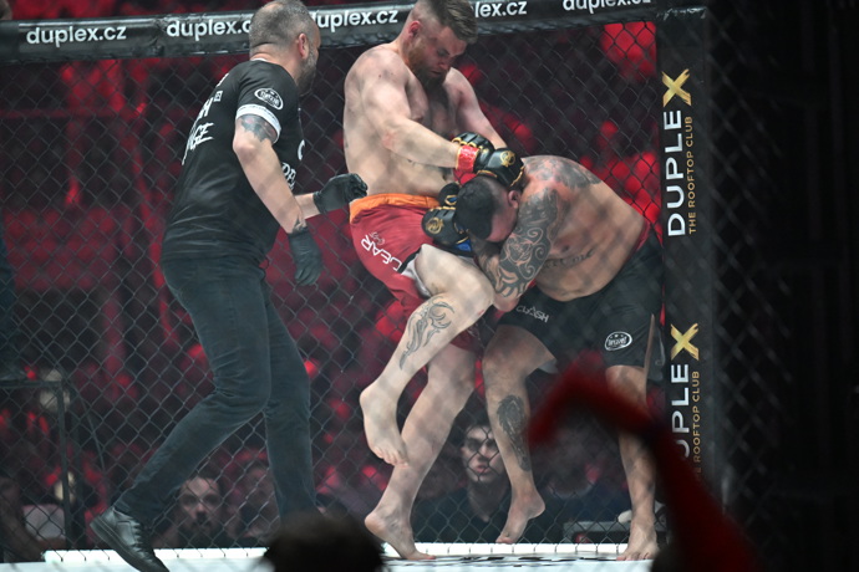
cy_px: 286
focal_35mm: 200
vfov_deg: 6.9
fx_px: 4772
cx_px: 430
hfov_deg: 10.3
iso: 6400
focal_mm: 200
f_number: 2.8
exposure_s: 1/500
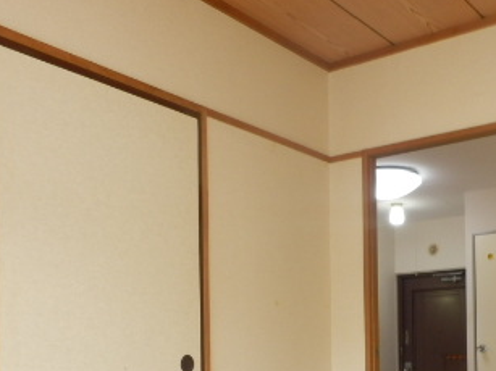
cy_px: 365
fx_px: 716
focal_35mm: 50
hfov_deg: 37.5
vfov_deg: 27.5
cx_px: 355
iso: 200
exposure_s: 1/30
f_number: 3
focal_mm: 4.2
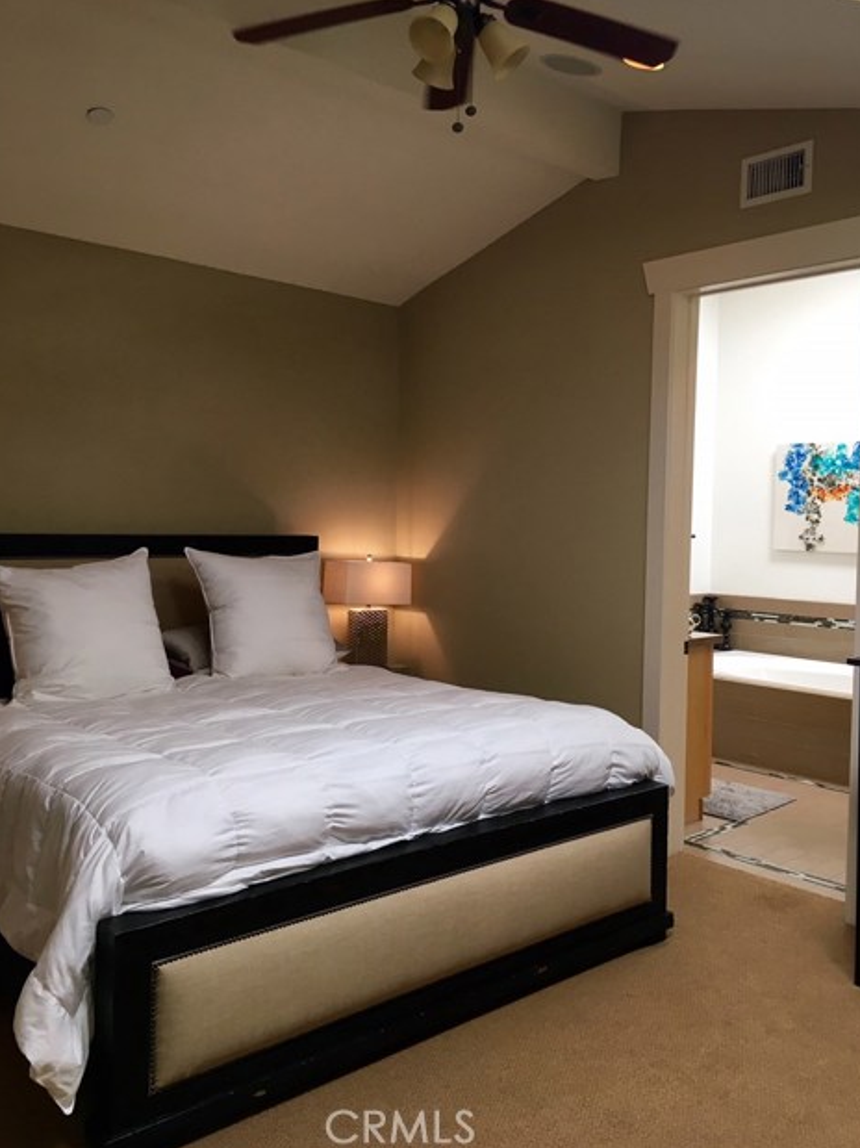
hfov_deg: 46.8
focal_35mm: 30
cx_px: 426
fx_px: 994
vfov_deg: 60.0
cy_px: 560
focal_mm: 4.15
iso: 25
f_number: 2.2
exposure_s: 1/30
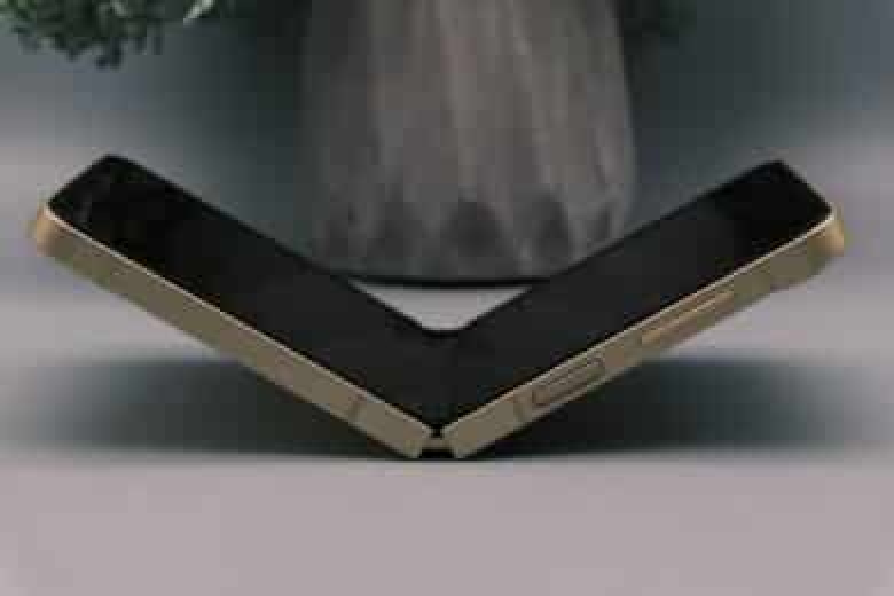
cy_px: 298
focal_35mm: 75
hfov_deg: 27.0
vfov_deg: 18.2
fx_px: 1862
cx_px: 447
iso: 640
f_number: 8
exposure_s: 1/150
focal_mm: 50
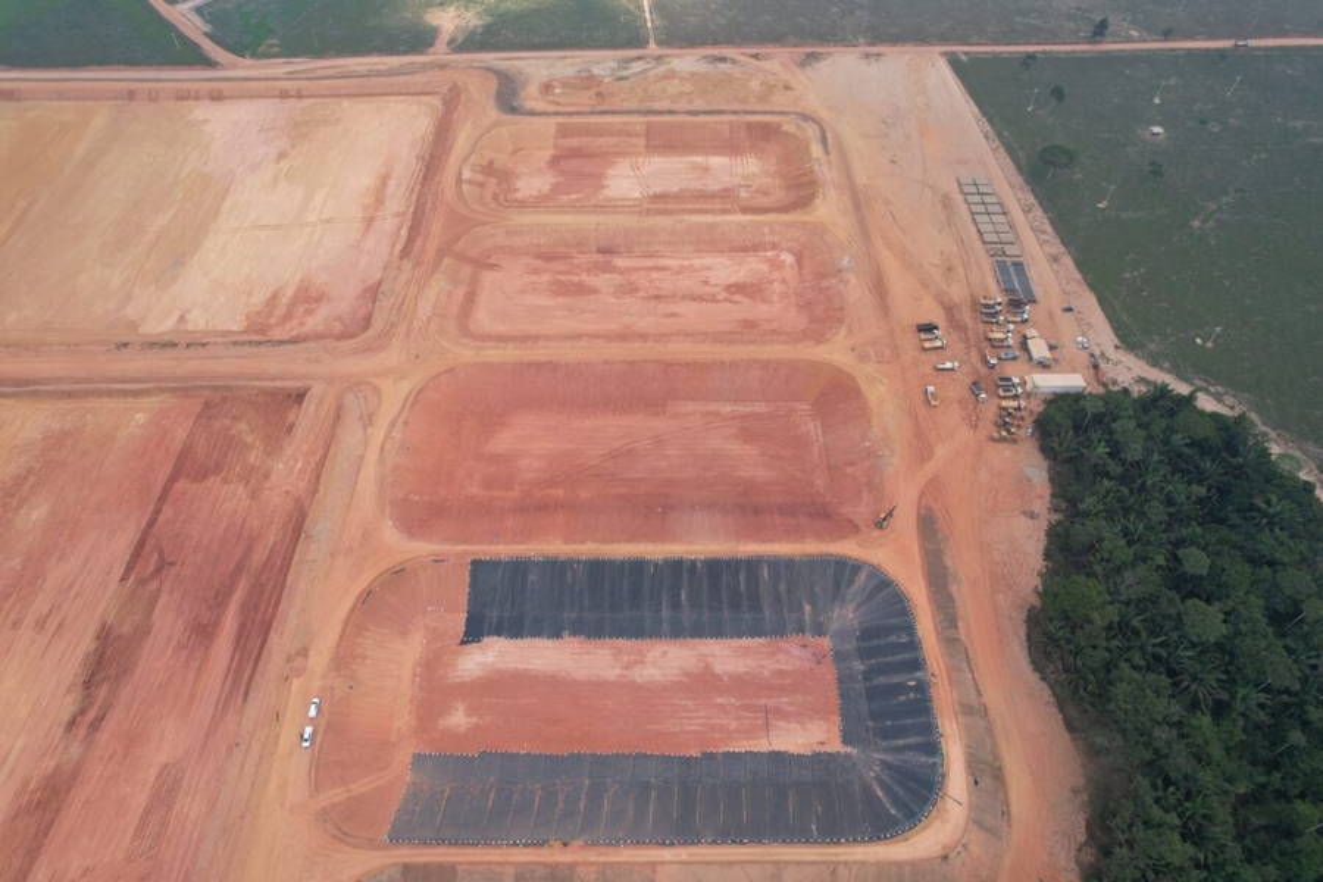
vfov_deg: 57.2
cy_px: 441
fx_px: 808
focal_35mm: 22
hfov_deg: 78.6
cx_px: 662
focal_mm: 8.38
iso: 100
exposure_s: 1/1250
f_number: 2.8
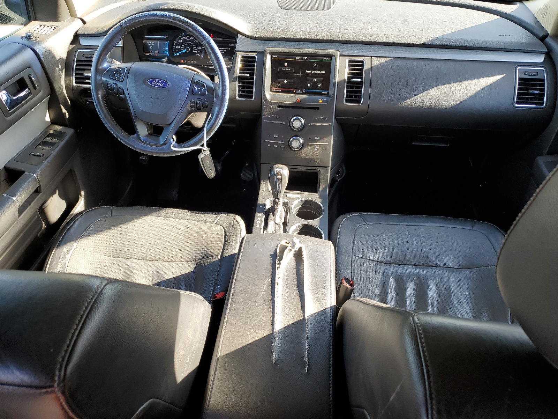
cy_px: 210
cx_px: 279
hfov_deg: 67.3
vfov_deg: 53.1
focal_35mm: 26
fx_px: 419
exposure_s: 1/123
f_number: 1.5
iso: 50
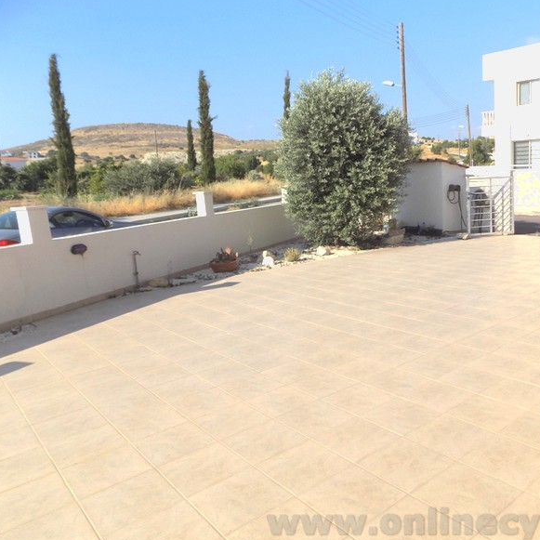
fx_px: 494
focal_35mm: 28
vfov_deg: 57.3
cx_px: 353
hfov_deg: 56.3
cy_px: 266
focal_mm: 4
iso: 80
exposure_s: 1/1000
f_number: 3.1
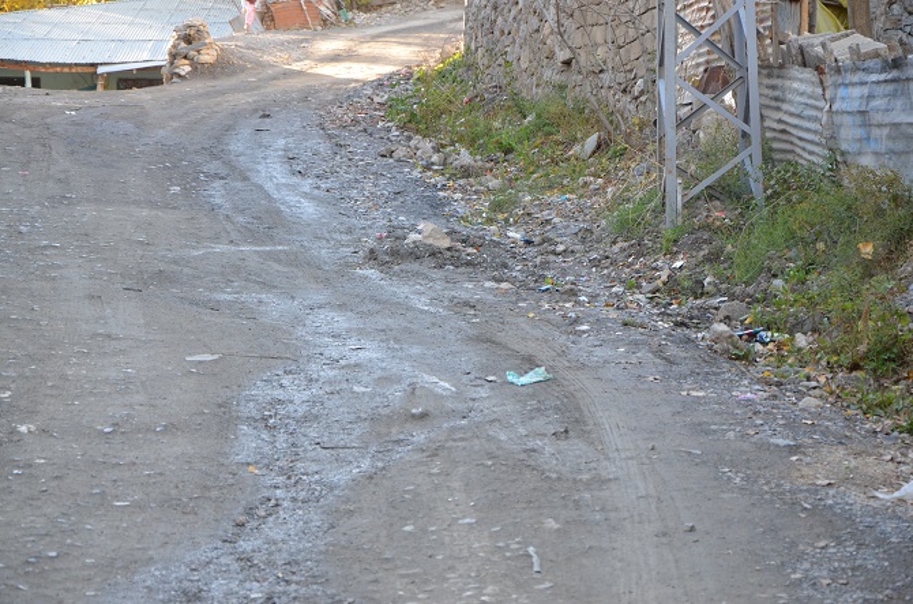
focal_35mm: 128
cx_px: 456
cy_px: 302
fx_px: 3225
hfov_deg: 16.1
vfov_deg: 10.7
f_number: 5.6
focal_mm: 85
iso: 640
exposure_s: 1/125
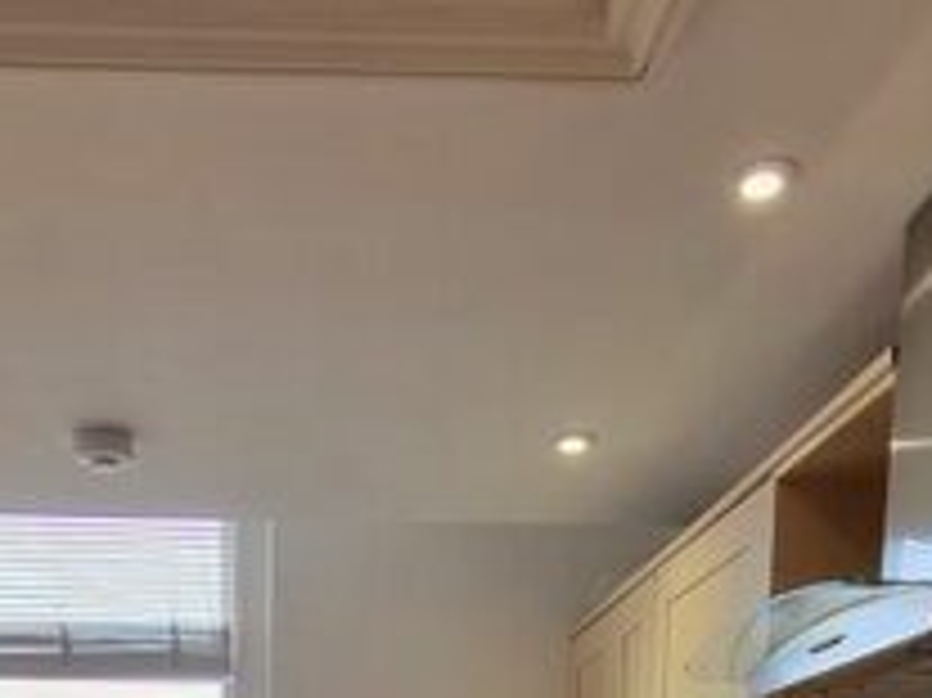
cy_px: 1097
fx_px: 1184
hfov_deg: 42.4
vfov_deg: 24.2
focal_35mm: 44
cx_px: 315
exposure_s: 1/100
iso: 64
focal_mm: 2.2
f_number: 2.2
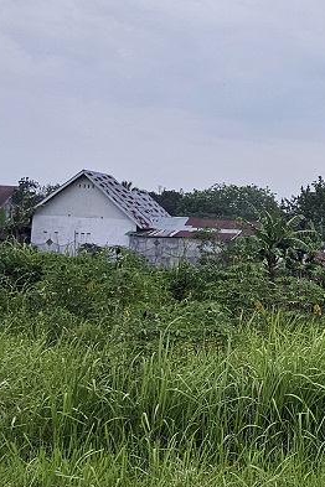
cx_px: 551
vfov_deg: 27.7
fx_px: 988
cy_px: 239
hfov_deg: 16.3
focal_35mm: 73
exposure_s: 1/100
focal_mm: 6.3
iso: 250
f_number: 1.7
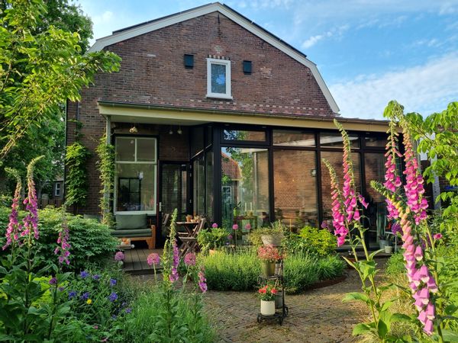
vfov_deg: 53.1
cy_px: 172
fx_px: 344
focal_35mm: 26
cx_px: 229
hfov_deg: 67.3
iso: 50
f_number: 1.8
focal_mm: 5.4
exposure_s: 1/540
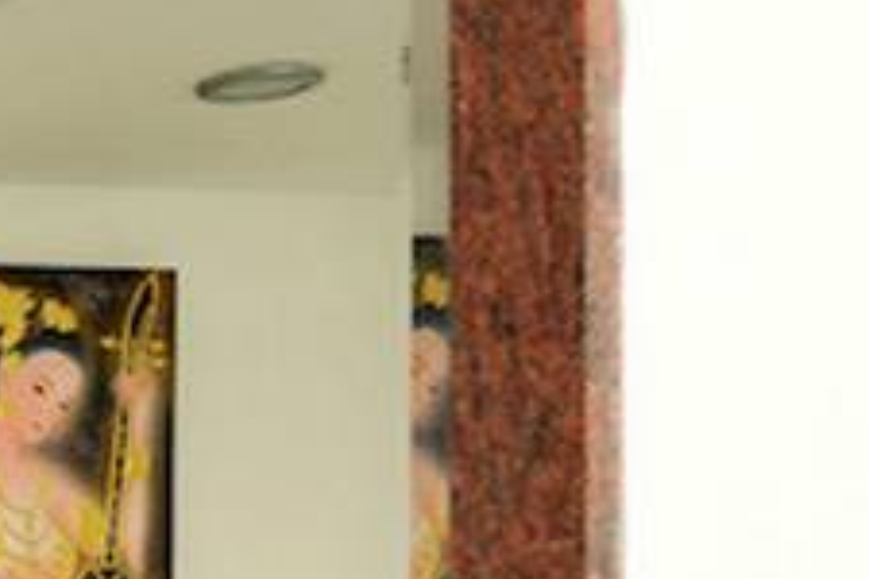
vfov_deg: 15.4
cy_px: 872
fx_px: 1979
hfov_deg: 17.7
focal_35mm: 82
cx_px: -857
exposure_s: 1/60
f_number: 6.3
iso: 200
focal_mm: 18
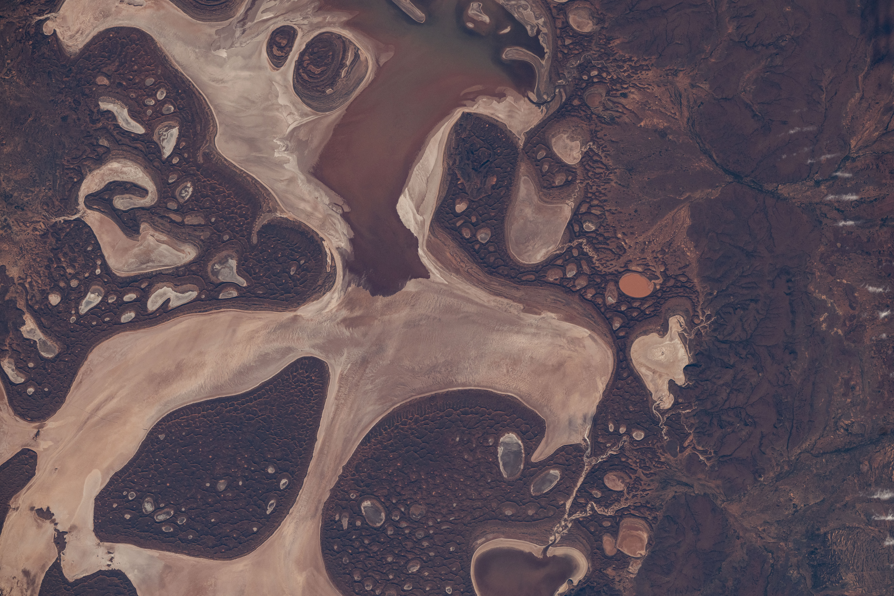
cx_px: 447
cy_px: 298
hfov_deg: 5.2
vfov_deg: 3.4
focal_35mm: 400
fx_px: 9933
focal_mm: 400
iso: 640
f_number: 7.1
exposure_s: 1/2500
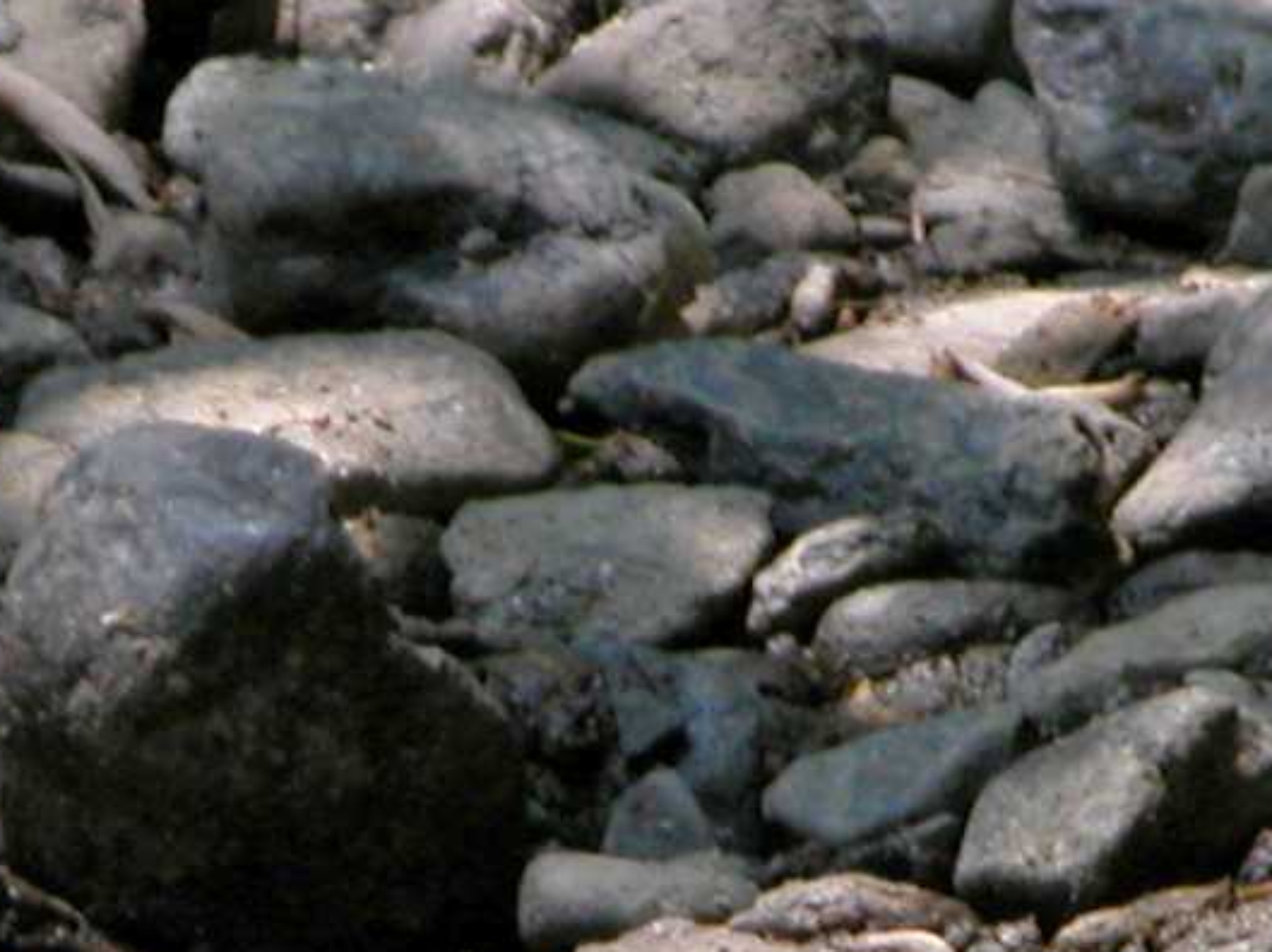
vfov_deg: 2.2
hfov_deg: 2.9
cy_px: 1058
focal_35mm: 678
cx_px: 964
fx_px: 24897
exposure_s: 1/154
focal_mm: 71.2
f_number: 4.2
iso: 100
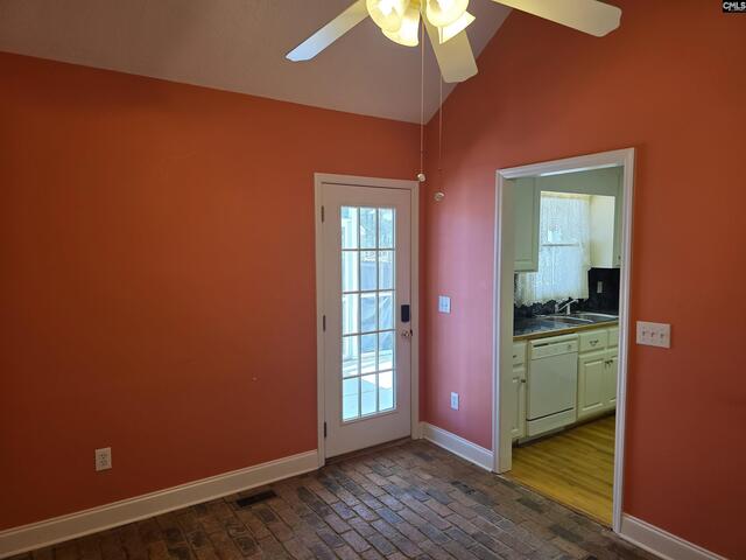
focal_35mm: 23
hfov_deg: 73.9
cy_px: 280
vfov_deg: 58.9
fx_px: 496
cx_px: 373
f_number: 1.7
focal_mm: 6.3
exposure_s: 1/120
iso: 125
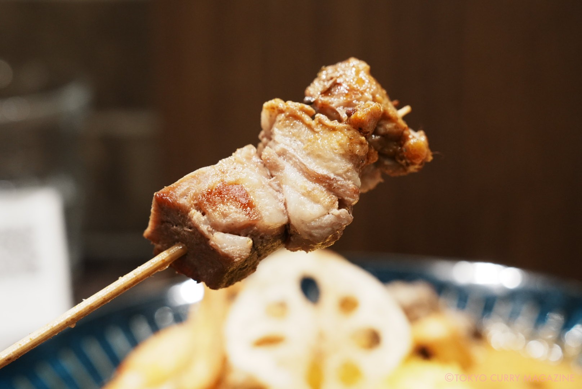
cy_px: 194
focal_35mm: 70
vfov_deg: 19.5
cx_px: 291
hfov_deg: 28.8
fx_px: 1132
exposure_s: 1/125
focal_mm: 70
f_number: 6.3
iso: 4000
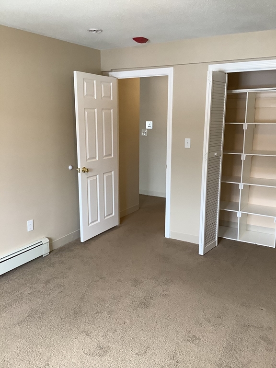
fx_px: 330
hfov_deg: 45.4
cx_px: 138
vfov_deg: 58.4
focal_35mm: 31
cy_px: 184
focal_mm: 3.3
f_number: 2.4
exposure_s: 1/60
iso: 100
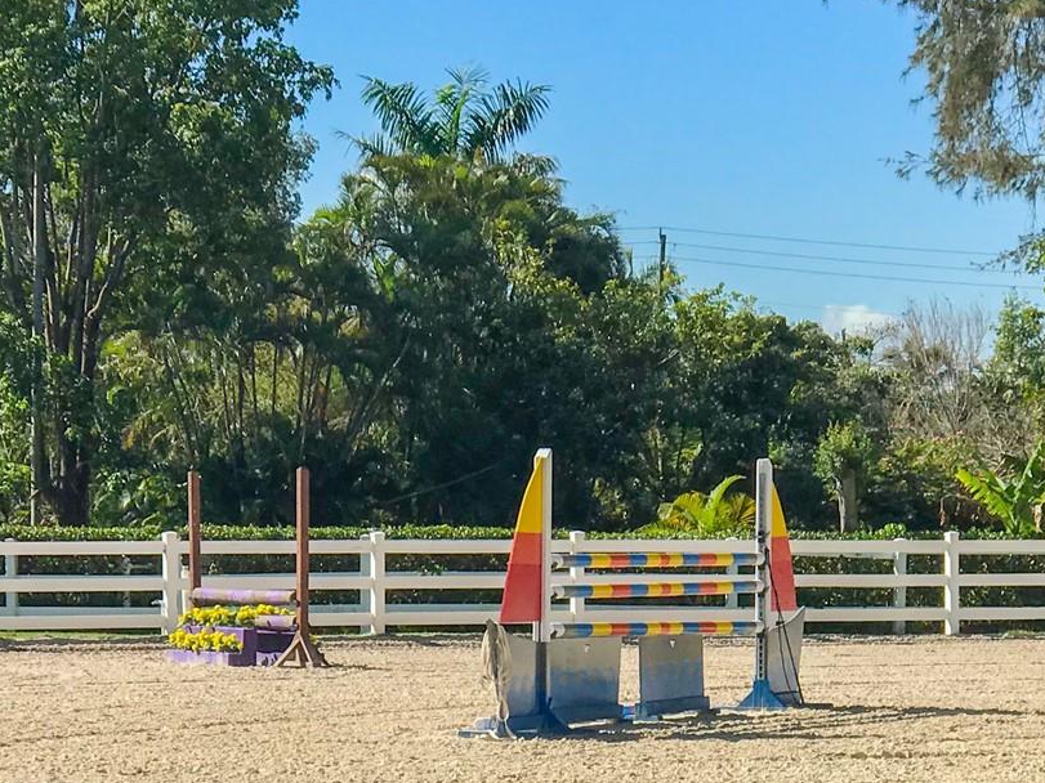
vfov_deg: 10.2
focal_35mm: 144
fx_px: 4346
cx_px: 430
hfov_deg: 13.7
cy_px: 862
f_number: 2.8
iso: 20
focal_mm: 6.6
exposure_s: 1/1259
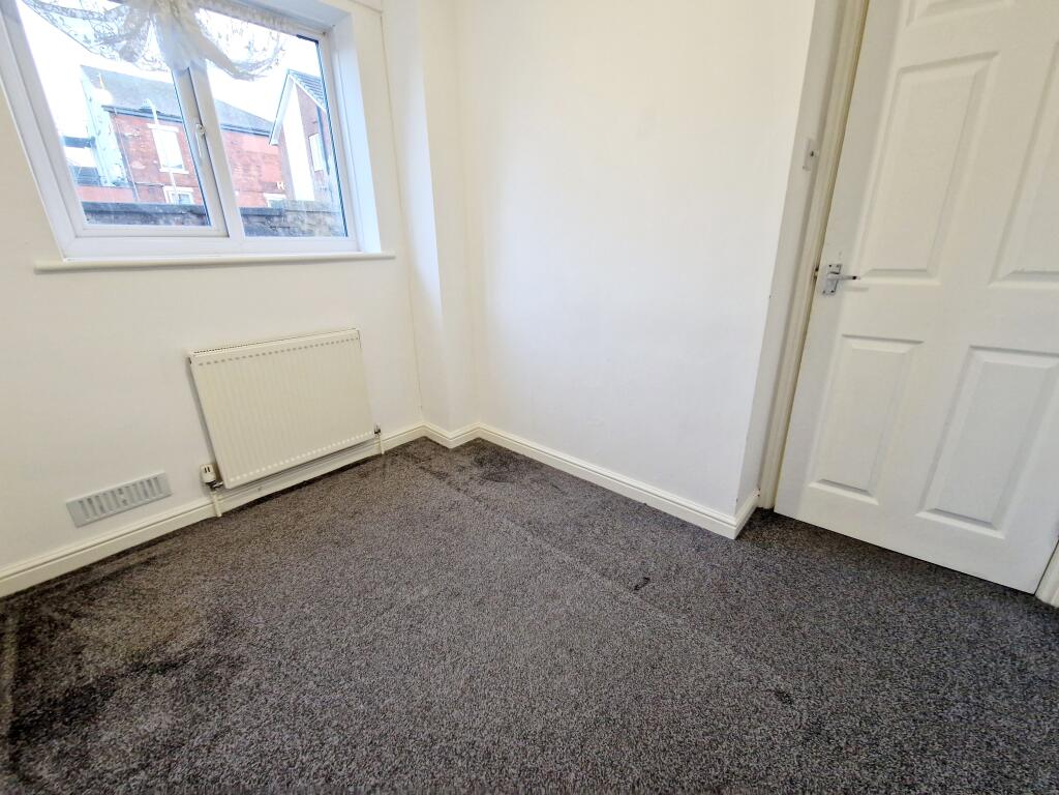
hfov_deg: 106.2
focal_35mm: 13
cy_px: 398
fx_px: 398
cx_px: 530
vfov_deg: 89.9
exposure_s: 1/50
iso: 160
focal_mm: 2.2
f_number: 2.2
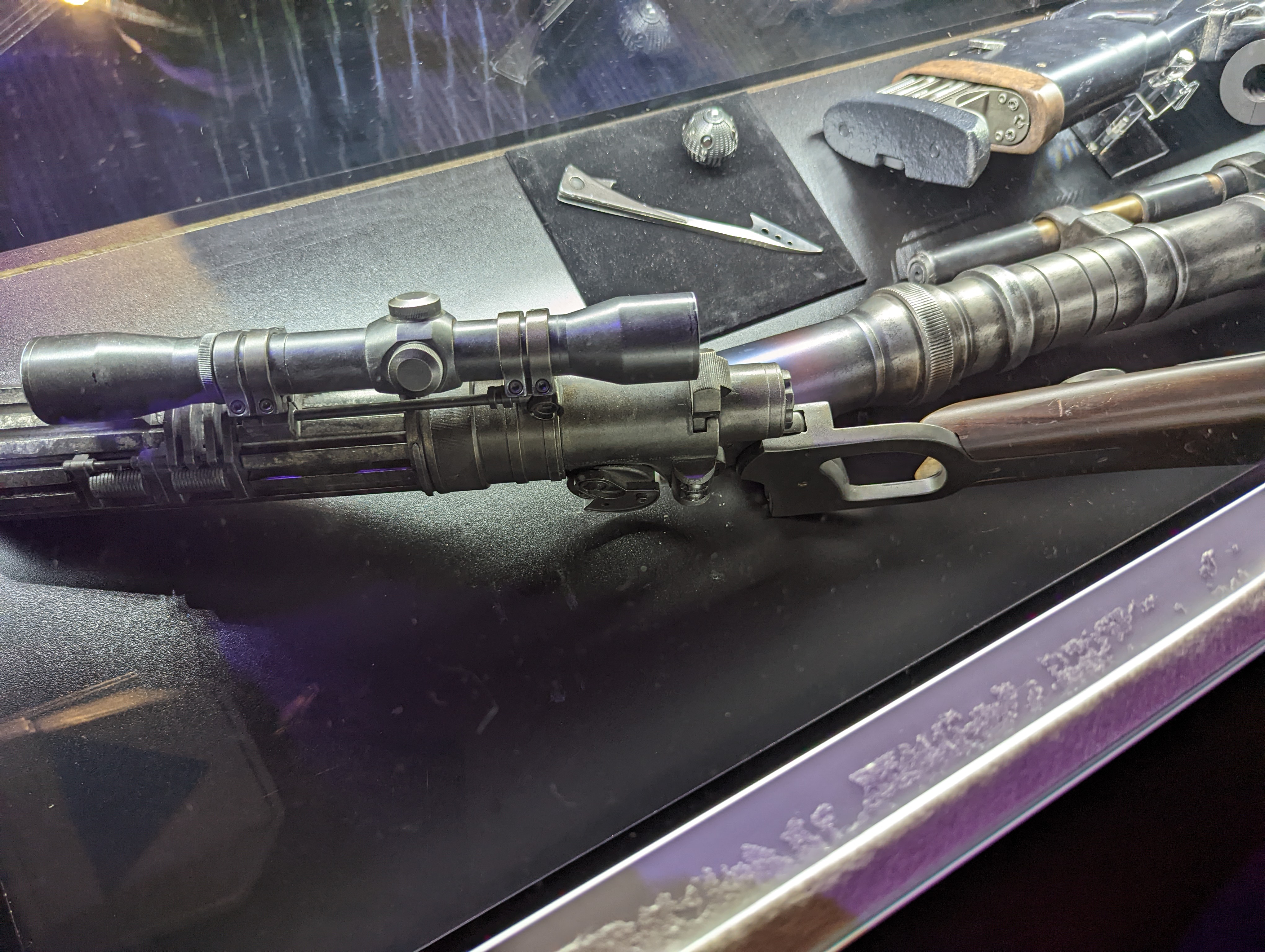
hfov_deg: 71.5
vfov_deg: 56.9
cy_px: 476
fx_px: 878
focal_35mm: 24
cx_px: 632
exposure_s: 1/136
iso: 354
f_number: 1.85
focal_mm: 6.81
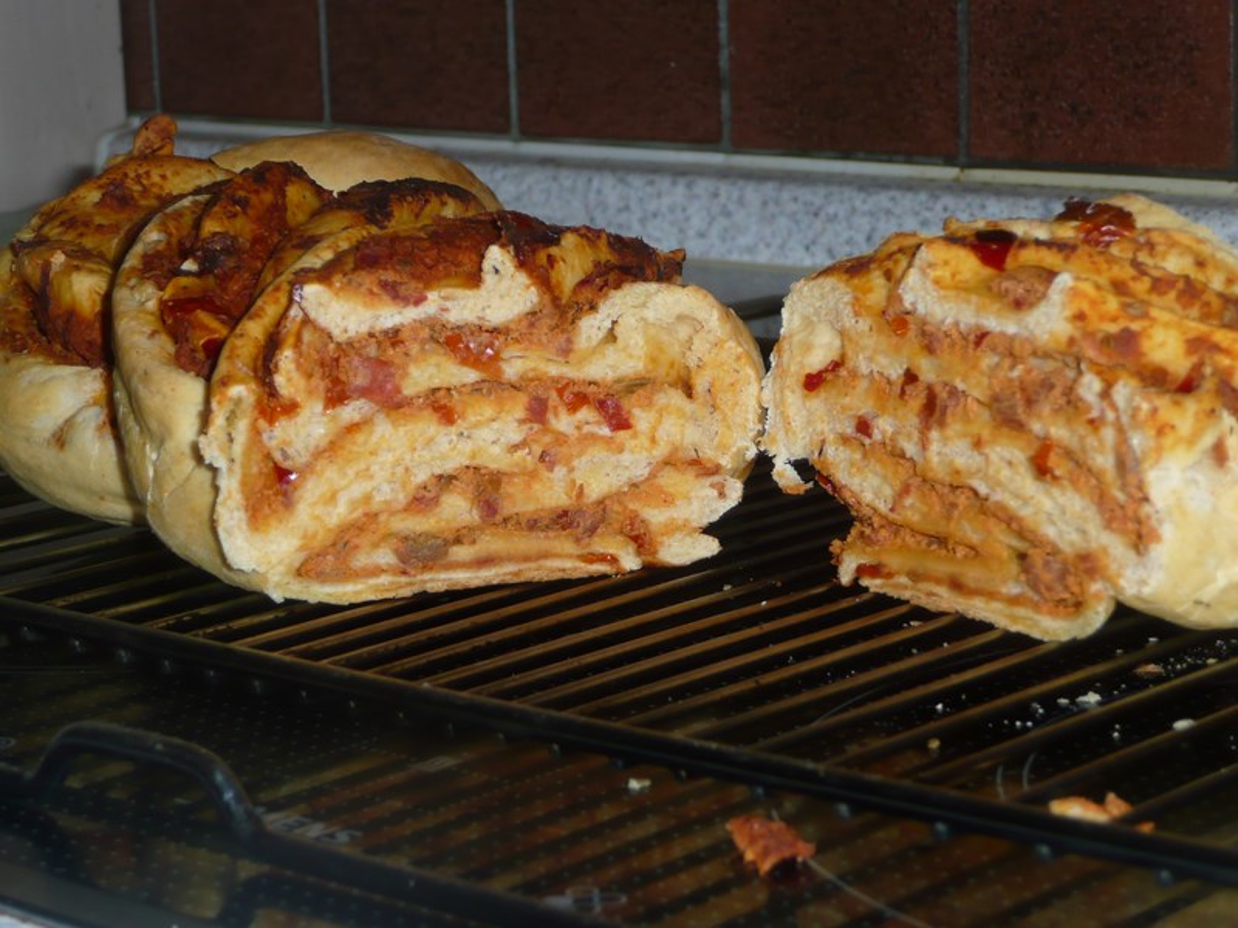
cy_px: 464
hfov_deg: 22.0
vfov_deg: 16.6
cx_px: 619
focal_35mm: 89
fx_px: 3183
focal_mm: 14.7
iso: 100
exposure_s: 1/30
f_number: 4.7
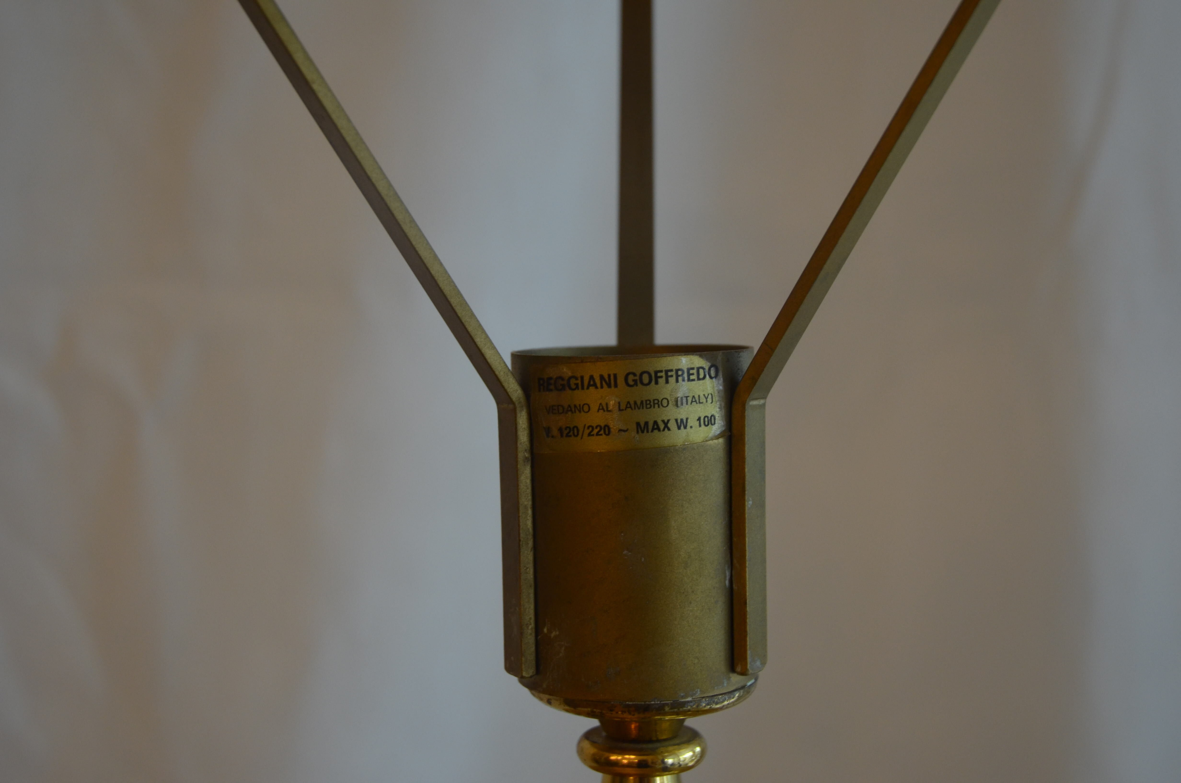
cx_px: 590
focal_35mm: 60
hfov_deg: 33.5
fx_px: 1964
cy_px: 392
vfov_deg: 22.5
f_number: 4.2
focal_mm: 40
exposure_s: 1/60
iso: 560
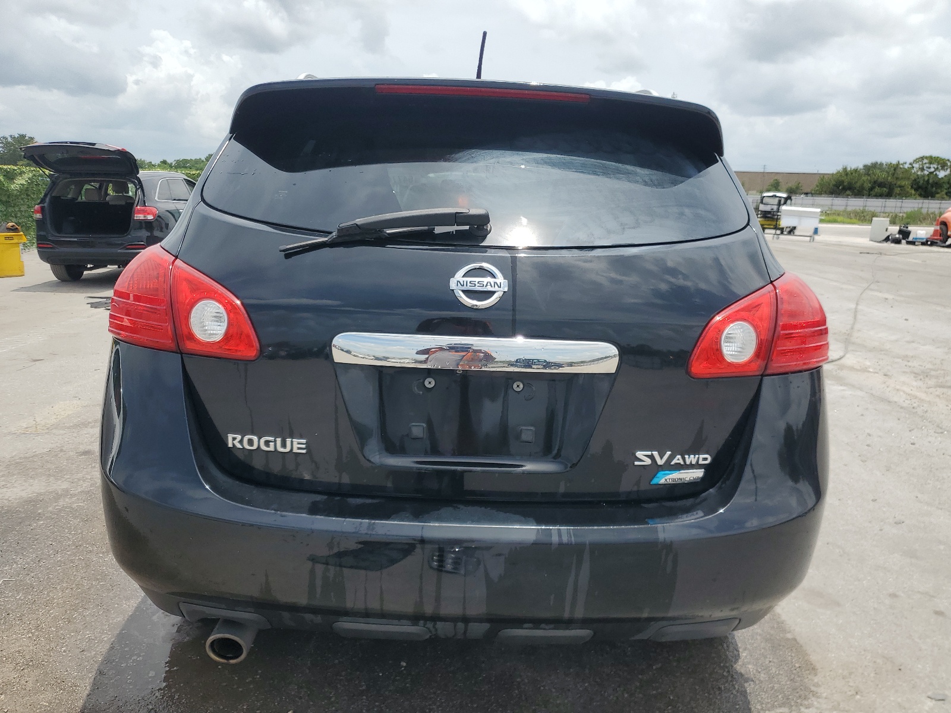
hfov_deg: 67.3
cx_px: 476
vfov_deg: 53.1
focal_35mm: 26
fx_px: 714
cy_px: 356
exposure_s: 1/3333
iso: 50
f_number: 1.5
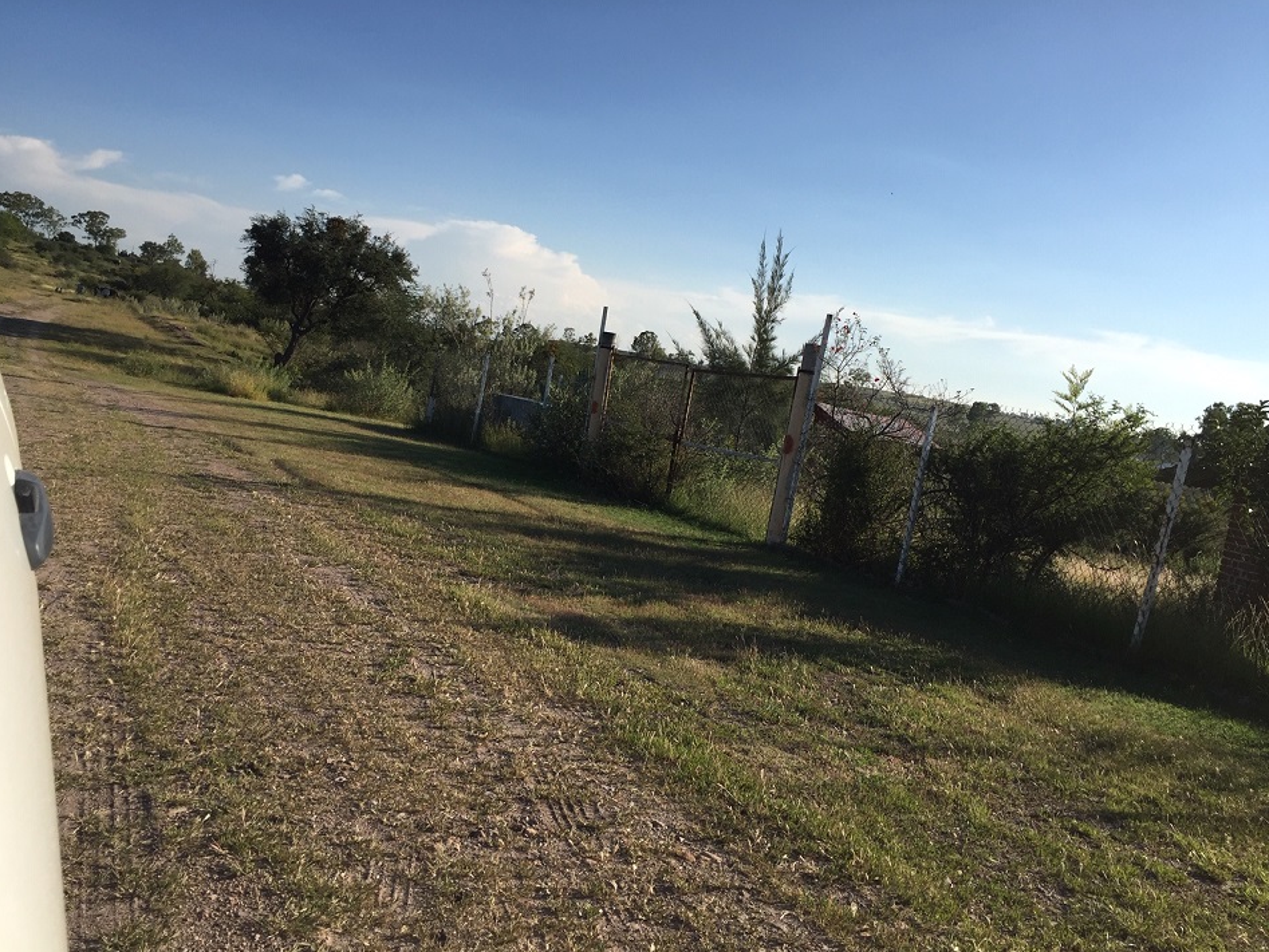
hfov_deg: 59.9
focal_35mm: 30
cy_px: 488
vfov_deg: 46.8
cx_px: 619
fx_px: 1100
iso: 32
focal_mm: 4.15
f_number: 2.2
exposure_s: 1/2083
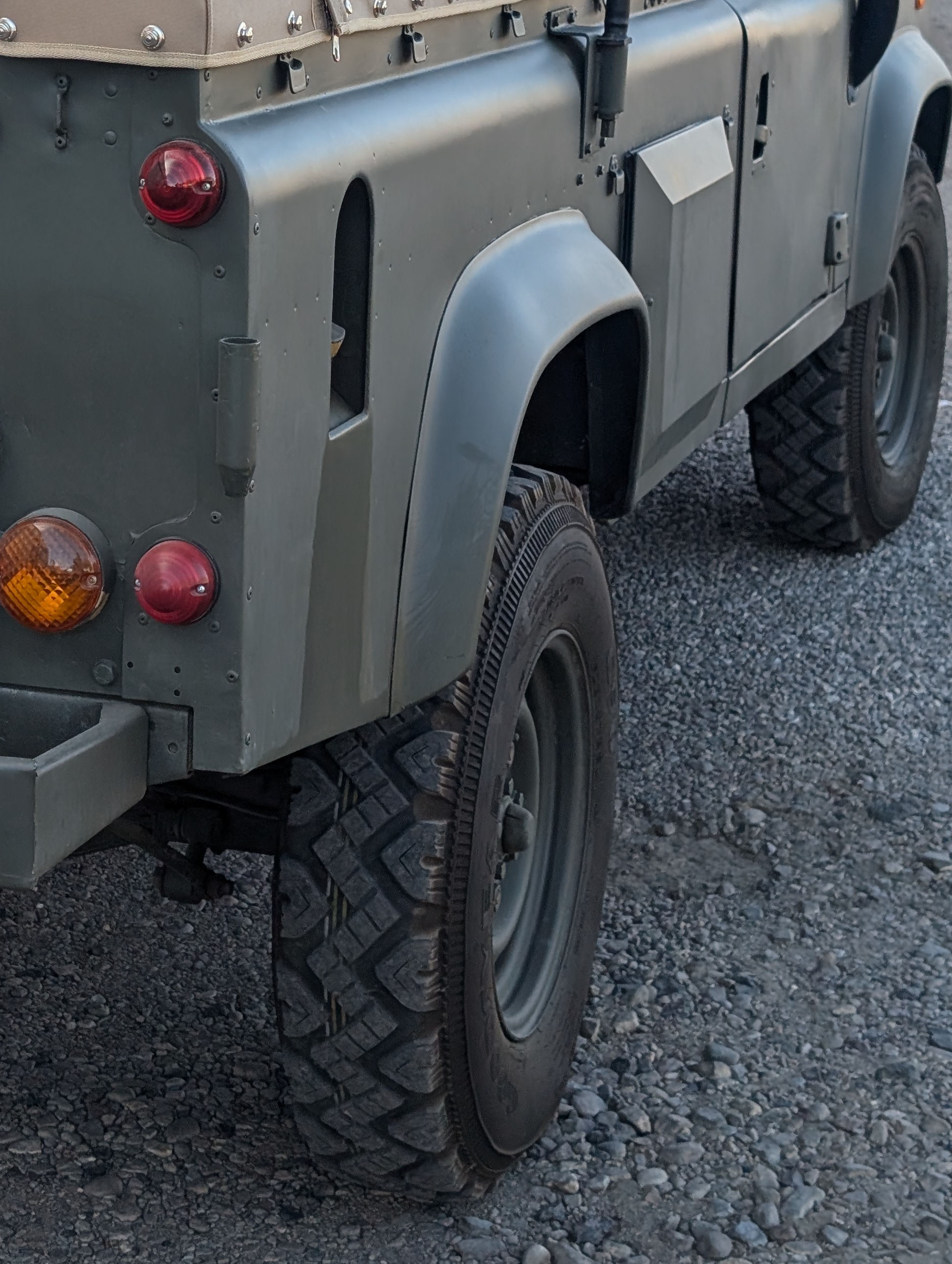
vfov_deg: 25.0
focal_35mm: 77
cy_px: 286
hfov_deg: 19.1
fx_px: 2816
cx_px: 274
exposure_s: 1/294
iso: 22
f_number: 1.68
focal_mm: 6.9
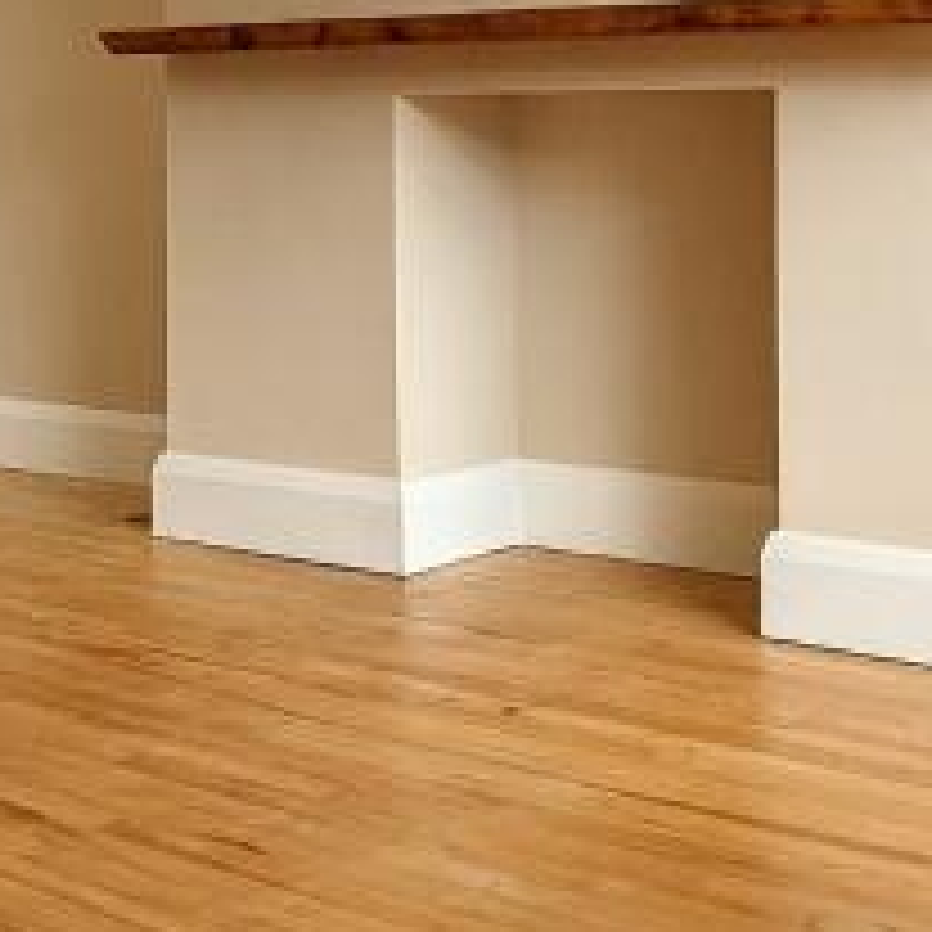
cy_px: 101
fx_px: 2132
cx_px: 104
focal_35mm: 70
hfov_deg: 24.0
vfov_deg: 24.0
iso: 43
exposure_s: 1/596
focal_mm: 2.35
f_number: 2.2
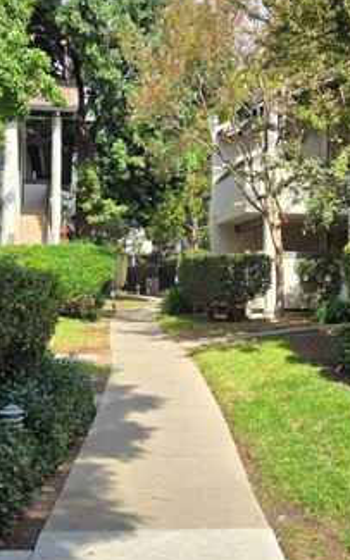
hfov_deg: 26.8
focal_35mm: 48
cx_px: 207
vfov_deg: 41.8
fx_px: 733
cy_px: 253
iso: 25
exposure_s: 1/887
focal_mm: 5.4
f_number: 1.8
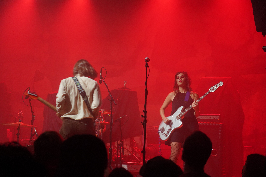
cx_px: 133
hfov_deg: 33.9
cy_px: 88
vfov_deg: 23.0
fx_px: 436
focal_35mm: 59
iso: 5000
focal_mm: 59
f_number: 4
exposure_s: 1/160
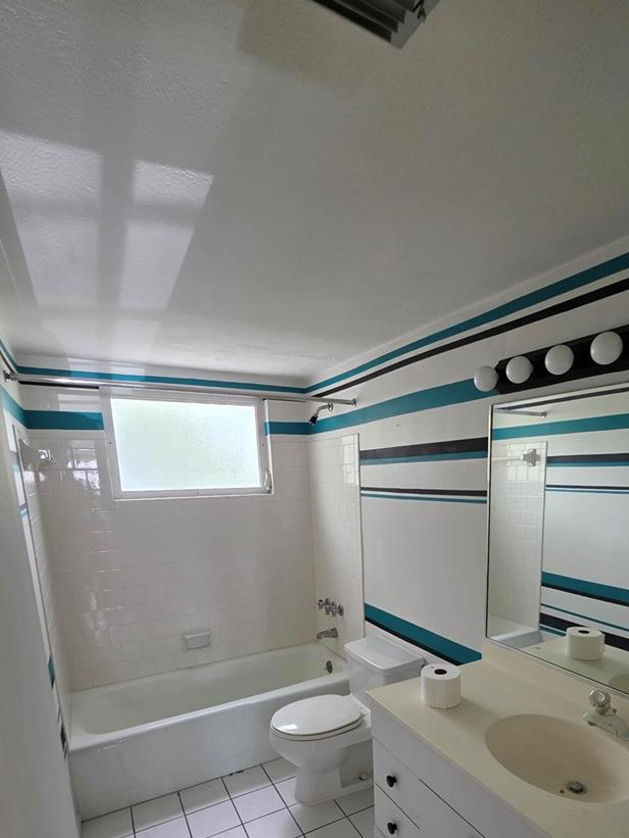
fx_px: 460
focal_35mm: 19
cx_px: 394
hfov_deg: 67.6
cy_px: 572
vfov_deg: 81.2
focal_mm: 2.2
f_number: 1.9
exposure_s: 1/60
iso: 400
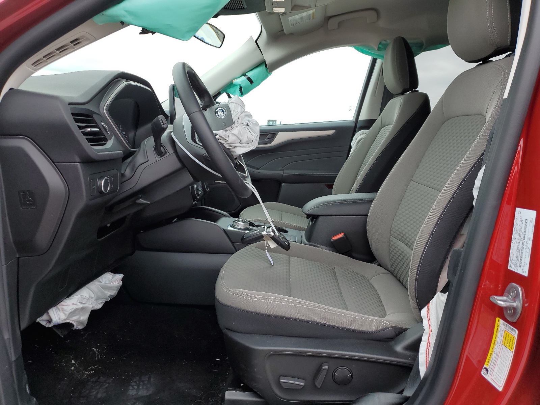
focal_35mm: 26
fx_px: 406
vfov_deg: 53.1
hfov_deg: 67.3
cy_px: 202
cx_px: 270
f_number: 1.5
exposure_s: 1/667
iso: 50
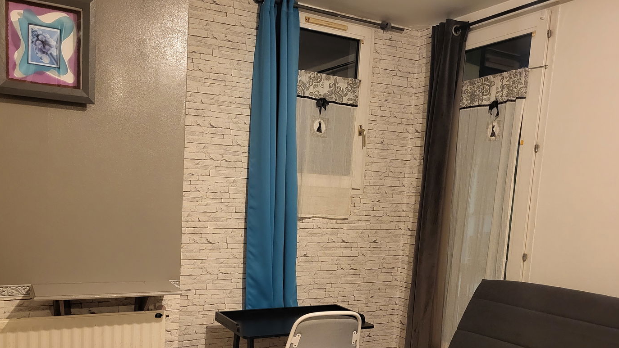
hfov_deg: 59.3
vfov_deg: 35.0
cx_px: 277
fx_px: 542
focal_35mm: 33
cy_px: 256
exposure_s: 1/50
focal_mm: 5.4
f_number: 1.8
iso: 800
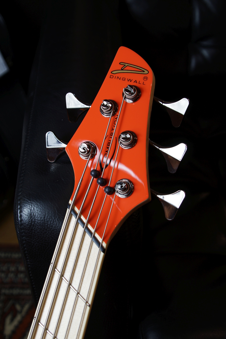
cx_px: 113
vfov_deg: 43.6
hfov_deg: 29.9
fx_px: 424
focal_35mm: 45
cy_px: 170
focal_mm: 30
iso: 100
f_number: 5
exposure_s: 1/20
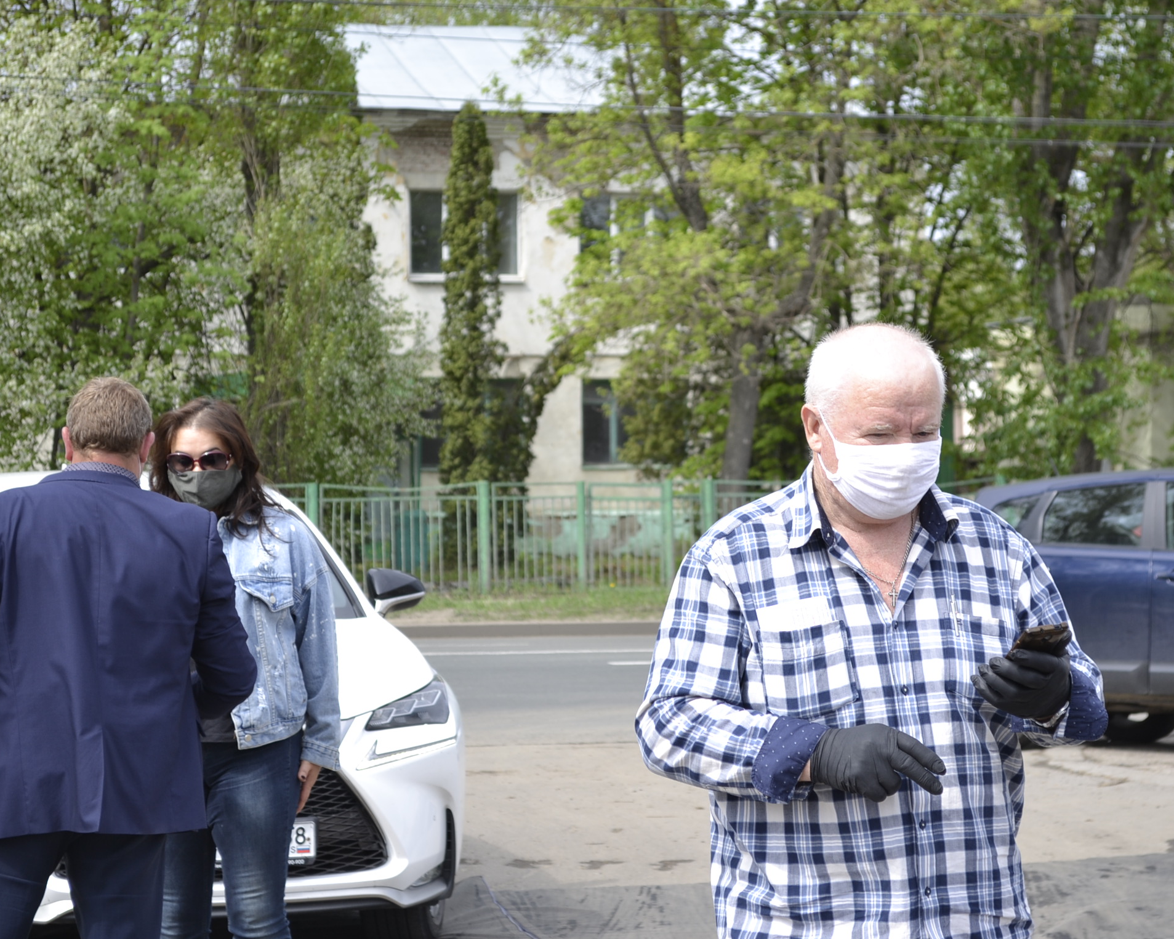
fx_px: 3251
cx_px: 628
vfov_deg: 16.4
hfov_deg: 20.5
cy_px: 471
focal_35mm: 94
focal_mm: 55
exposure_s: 1/160
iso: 100
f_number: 6.3
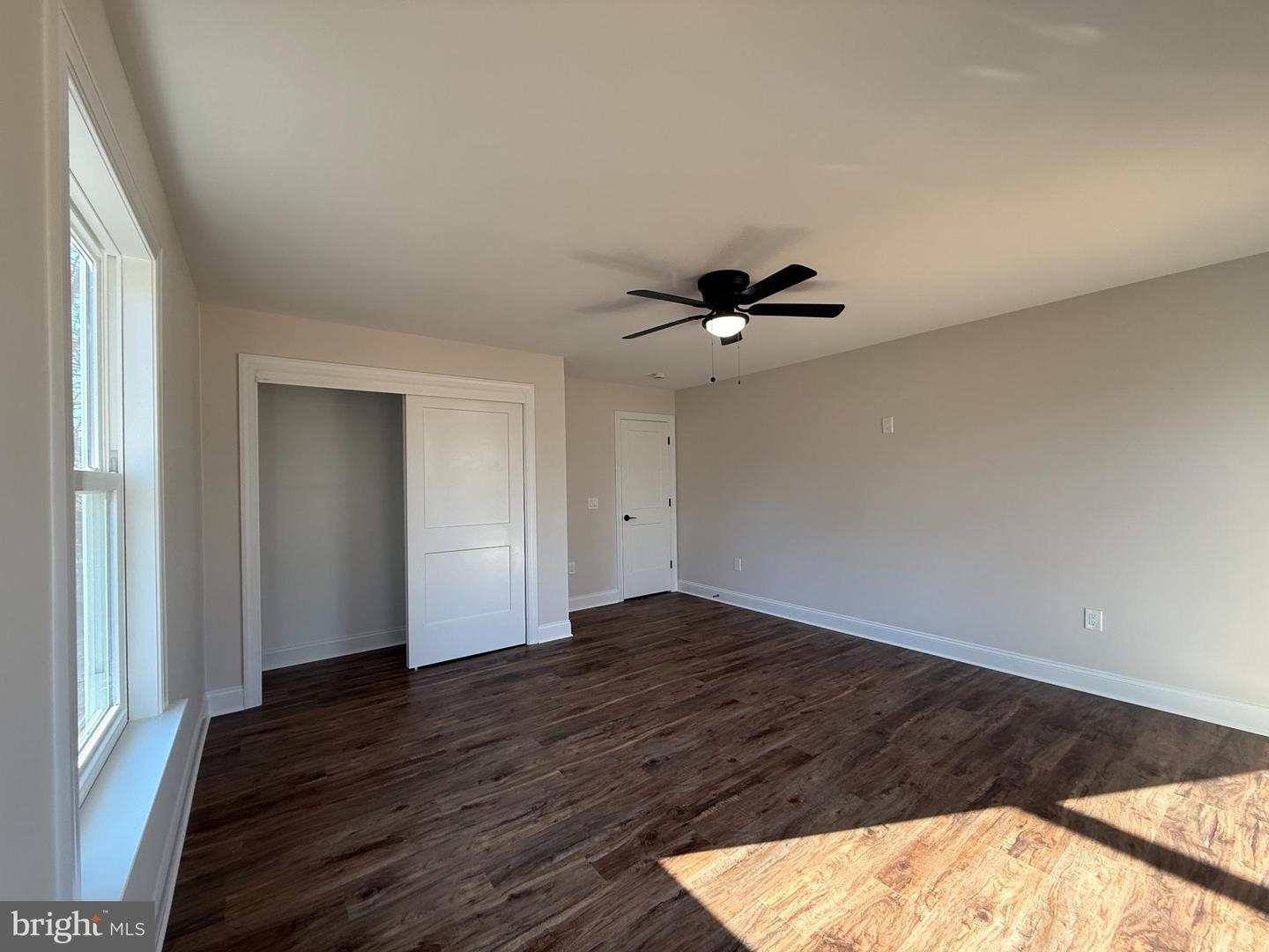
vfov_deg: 85.7
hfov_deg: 102.1
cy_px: 476
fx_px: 513
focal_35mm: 14
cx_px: 634
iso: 80
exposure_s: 1/99
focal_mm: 2.22
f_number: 2.2
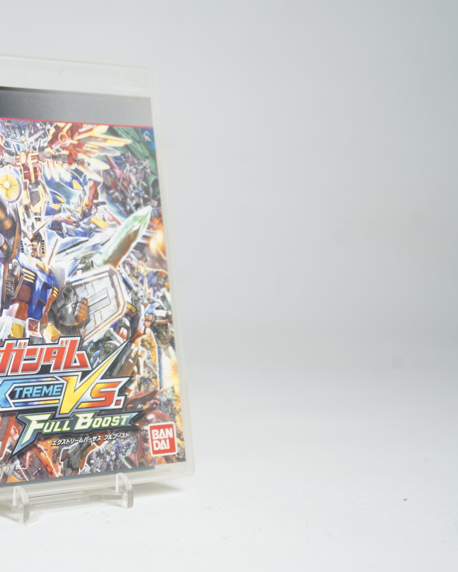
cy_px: 284
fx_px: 1152
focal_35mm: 68
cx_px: 36
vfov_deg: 27.9
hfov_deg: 21.9
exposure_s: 1/40
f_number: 4.5
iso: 160
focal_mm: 48
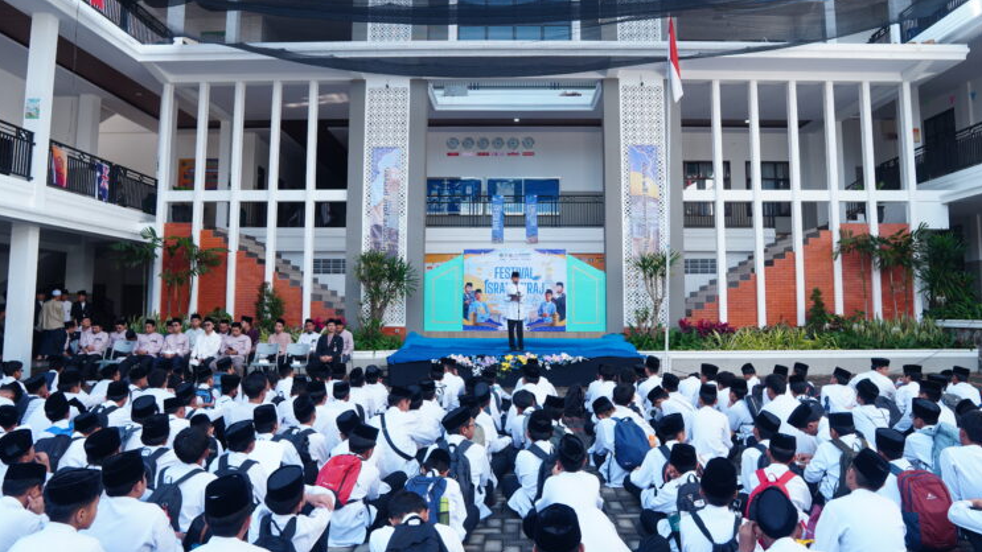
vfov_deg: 44.3
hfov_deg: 71.9
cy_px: 238
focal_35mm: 26
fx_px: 677
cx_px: 501
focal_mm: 16
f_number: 5
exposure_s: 1/80
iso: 100
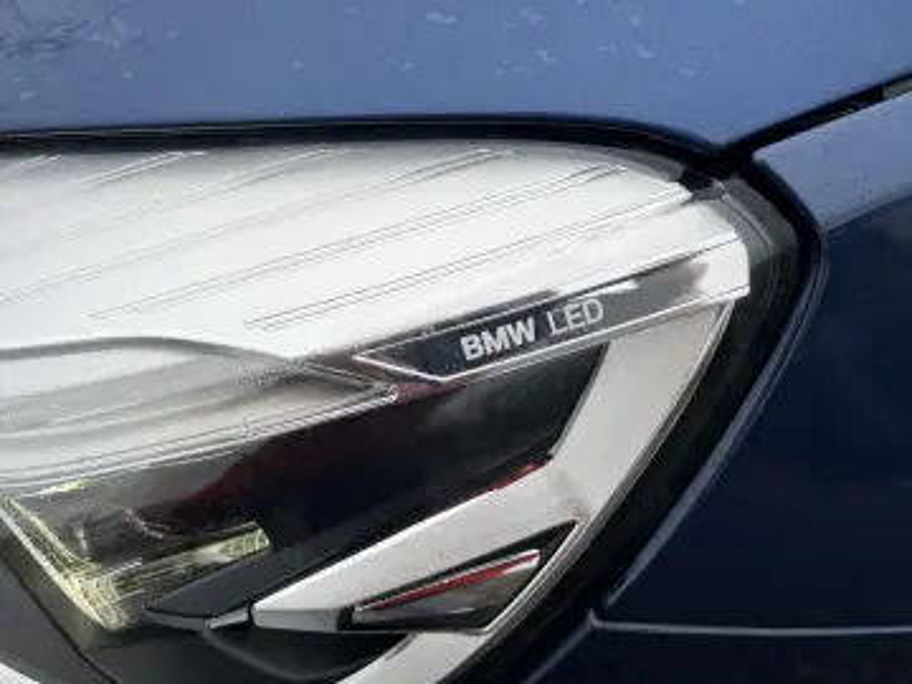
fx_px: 685
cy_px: 342
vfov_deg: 53.1
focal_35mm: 26
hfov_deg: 67.3
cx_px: 456
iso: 40
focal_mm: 5.1
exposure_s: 1/125
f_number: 1.6
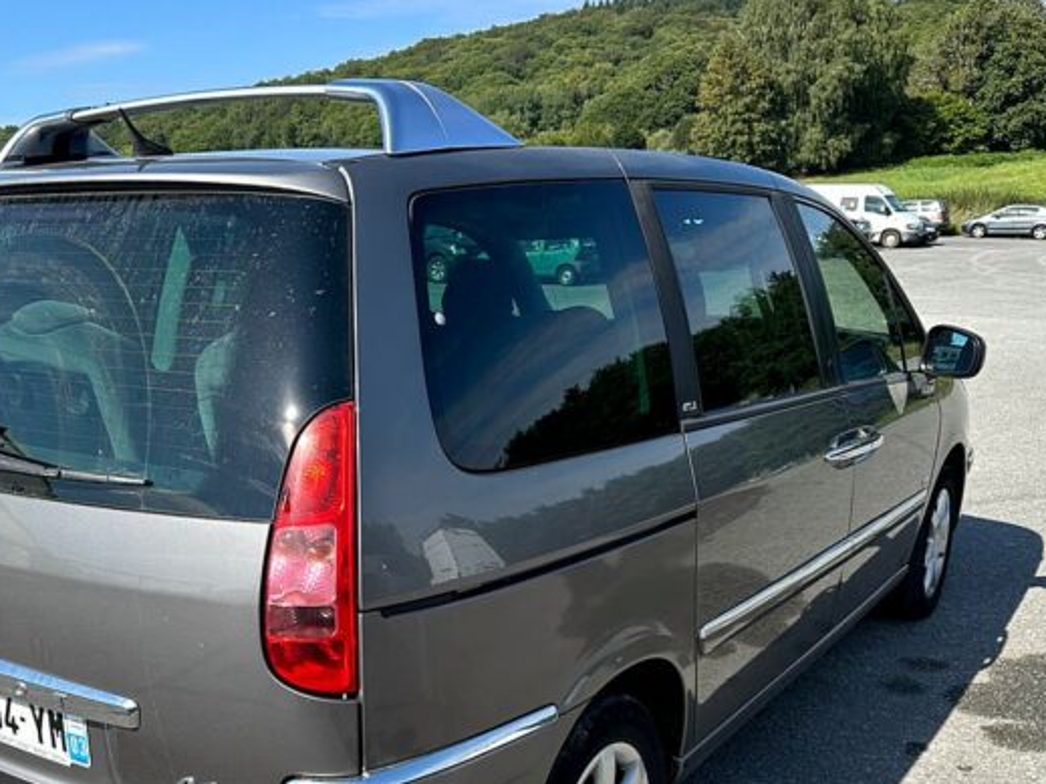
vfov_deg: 38.1
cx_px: 462
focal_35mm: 37
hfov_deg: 50.0
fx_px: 1118
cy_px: 536
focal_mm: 6.86
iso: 80
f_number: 1.78
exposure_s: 1/2732
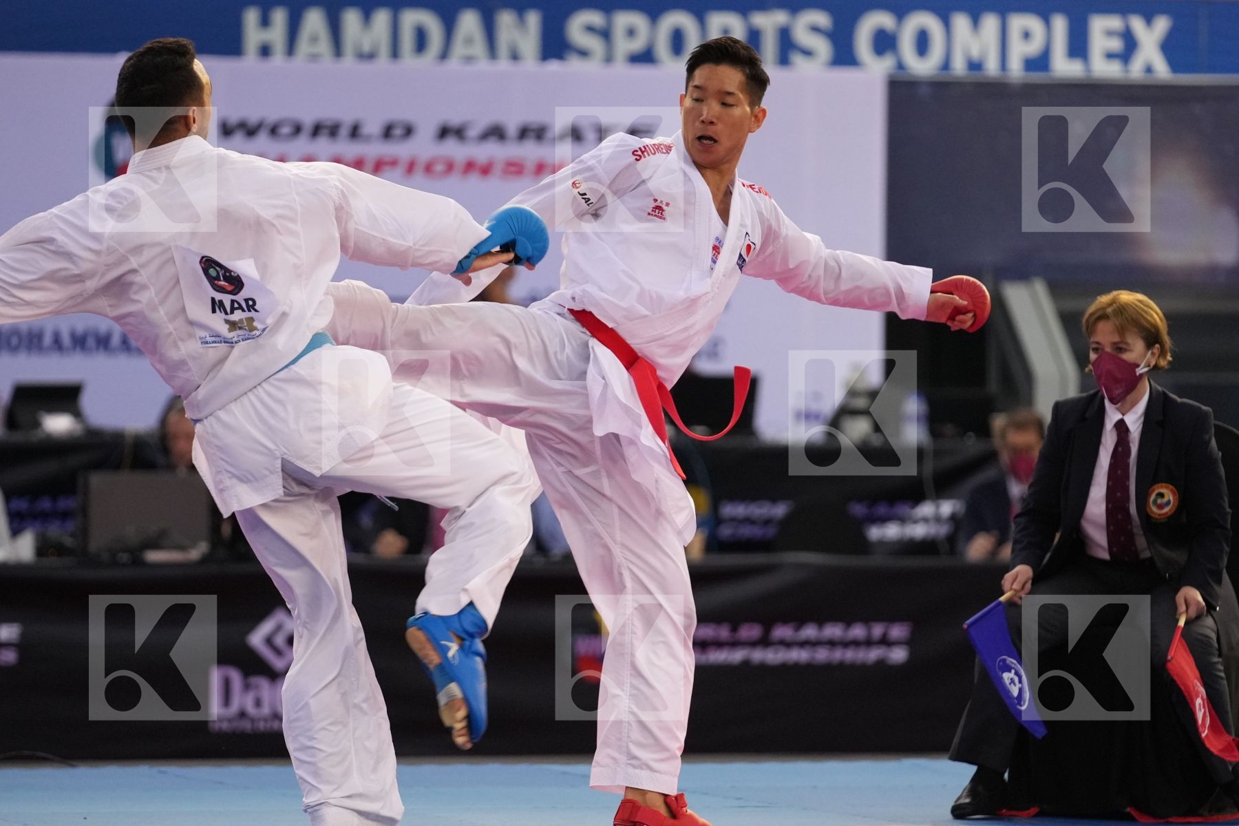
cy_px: 413
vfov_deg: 4.6
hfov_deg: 6.9
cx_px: 620
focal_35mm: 300
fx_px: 10324
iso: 2500
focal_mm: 200
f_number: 2.8
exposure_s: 1/1000
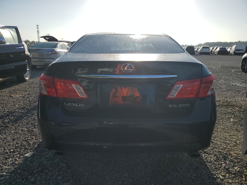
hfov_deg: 67.3
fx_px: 186
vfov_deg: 53.1
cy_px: 92
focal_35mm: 26
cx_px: 124
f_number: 1.5
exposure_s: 1/5000
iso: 50
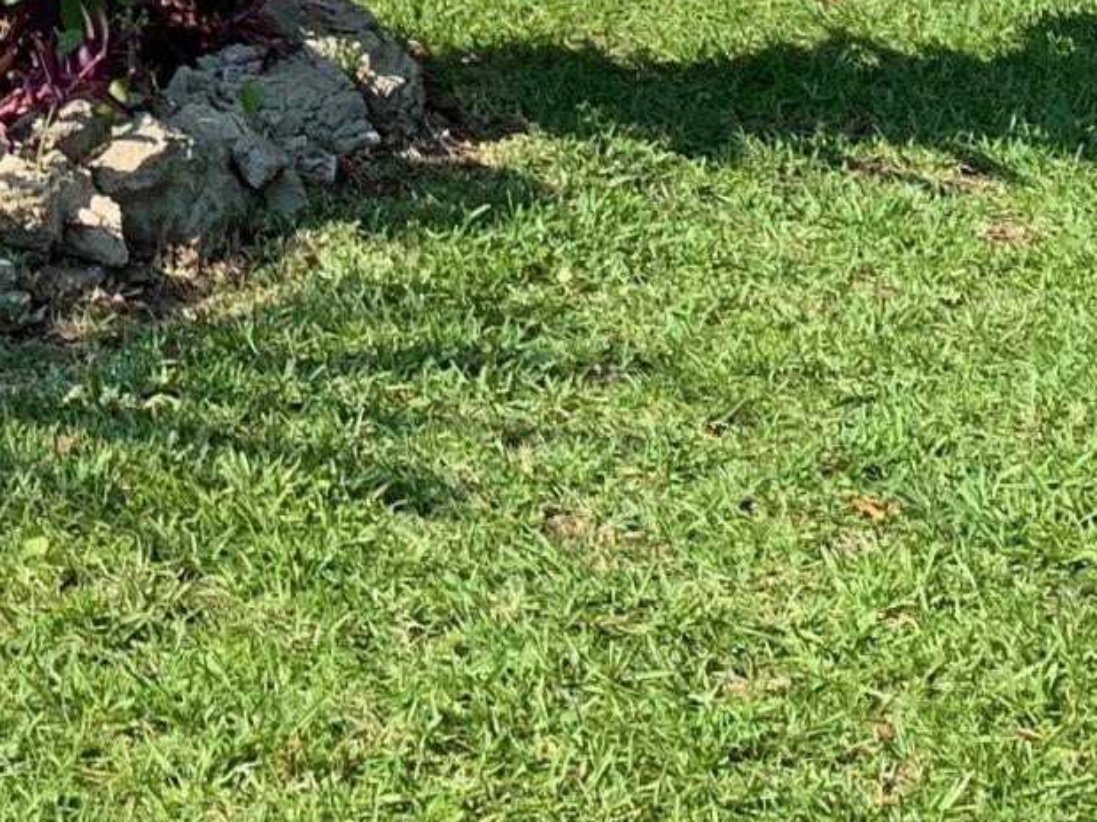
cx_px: -225
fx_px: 3992
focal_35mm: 126
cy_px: -772
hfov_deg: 15.1
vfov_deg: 10.8
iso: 25
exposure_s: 1/1250
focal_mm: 4.25
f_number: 1.8
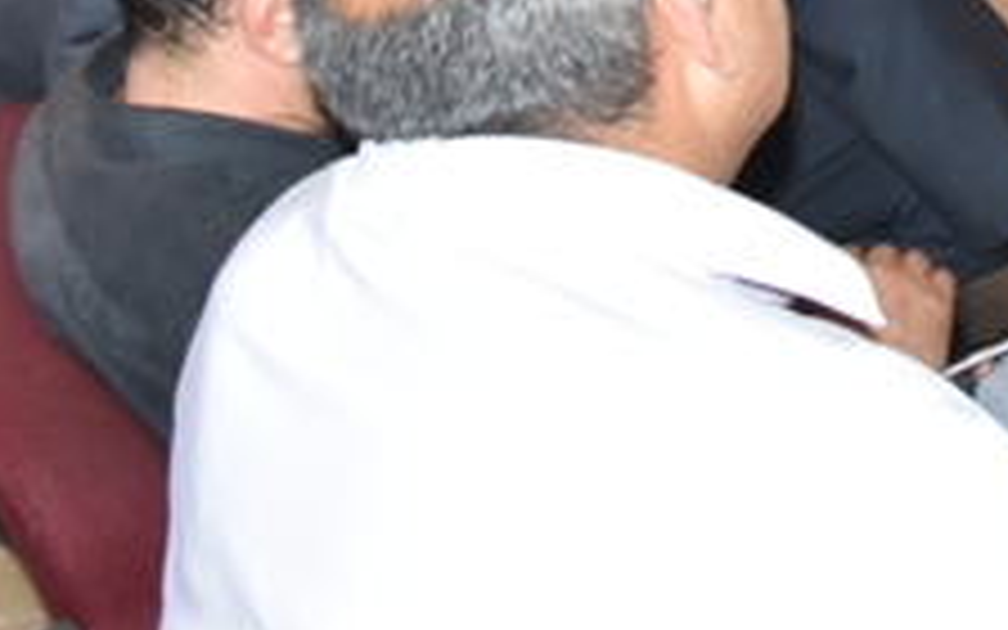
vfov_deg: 10.2
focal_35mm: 112
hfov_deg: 18.2
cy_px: -880
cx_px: 994
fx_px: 3077
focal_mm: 24
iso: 3200
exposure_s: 1/80
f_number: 7.1
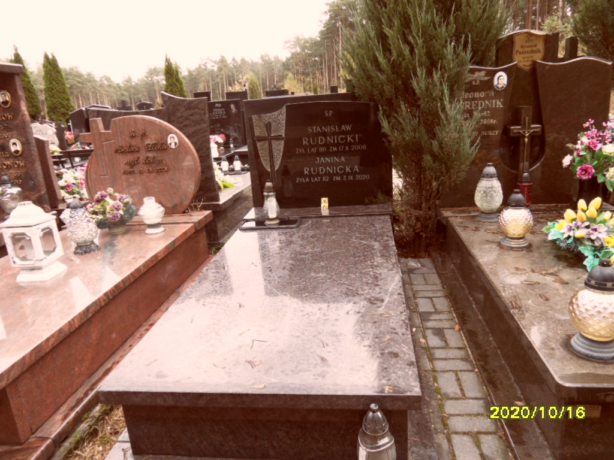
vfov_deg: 56.8
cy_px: 230
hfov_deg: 71.6
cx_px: 307
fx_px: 426
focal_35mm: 24
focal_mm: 3.9
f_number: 3.2
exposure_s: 1/90
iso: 80
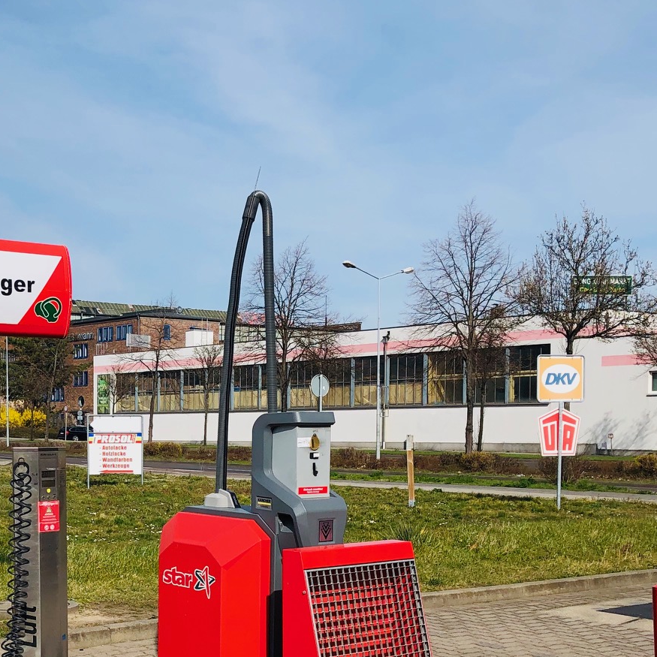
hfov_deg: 29.3
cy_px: 514
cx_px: 123
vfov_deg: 29.4
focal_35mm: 57
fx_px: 1224
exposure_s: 1/3003
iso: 20
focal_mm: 4
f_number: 1.8
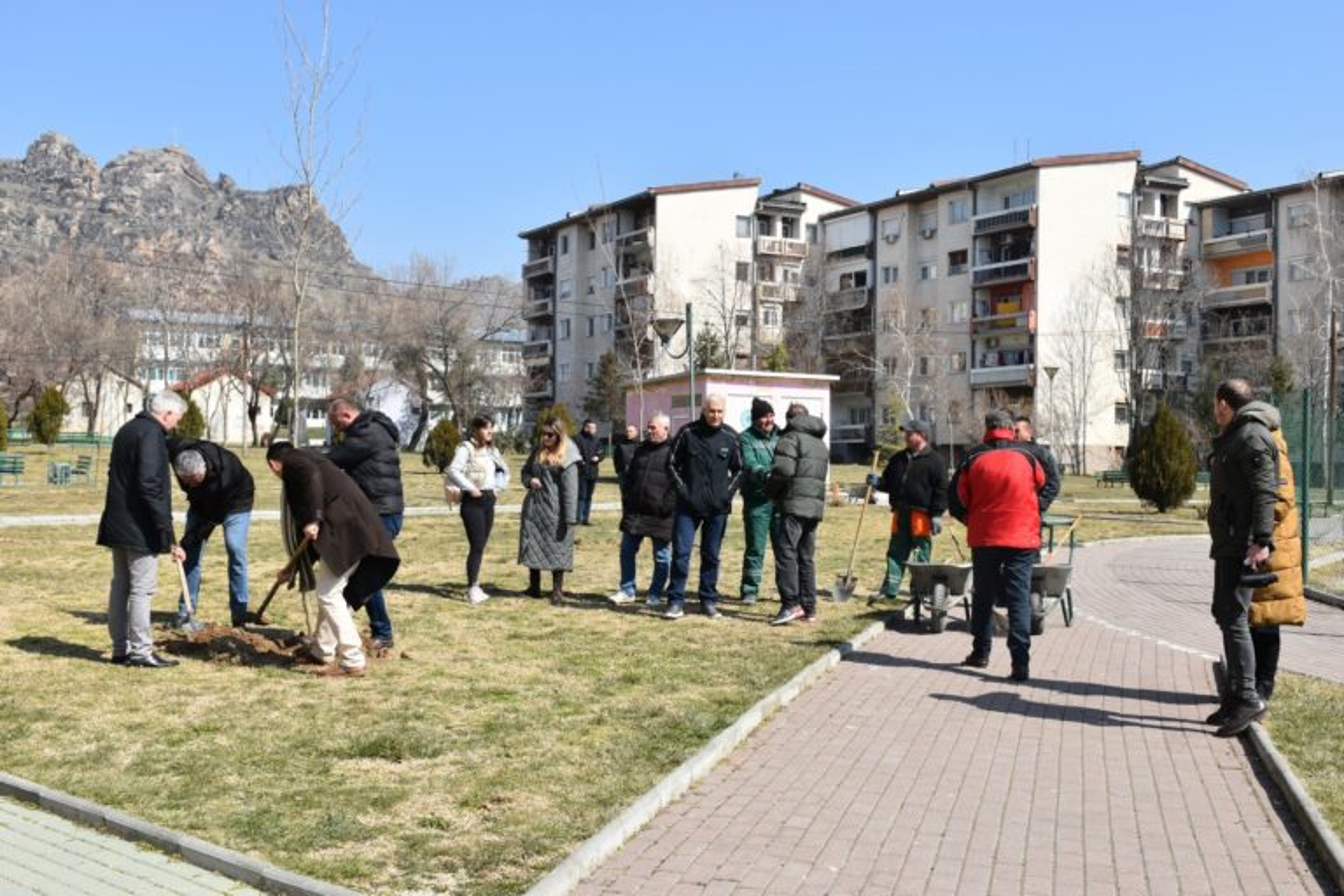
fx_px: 1456
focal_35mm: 39
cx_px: 672
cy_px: 448
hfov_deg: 49.6
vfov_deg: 34.2
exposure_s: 1/400
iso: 200
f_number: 10
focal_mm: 26
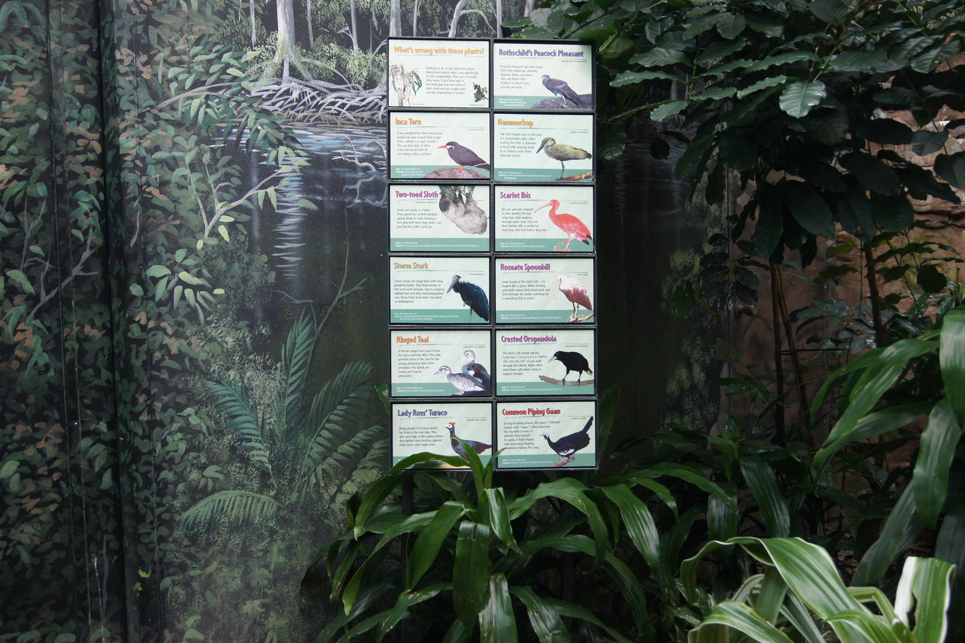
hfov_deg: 46.4
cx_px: 482
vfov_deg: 31.9
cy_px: 322
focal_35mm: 42
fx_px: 1126
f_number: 4.5
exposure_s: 1/125
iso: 1000
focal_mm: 28
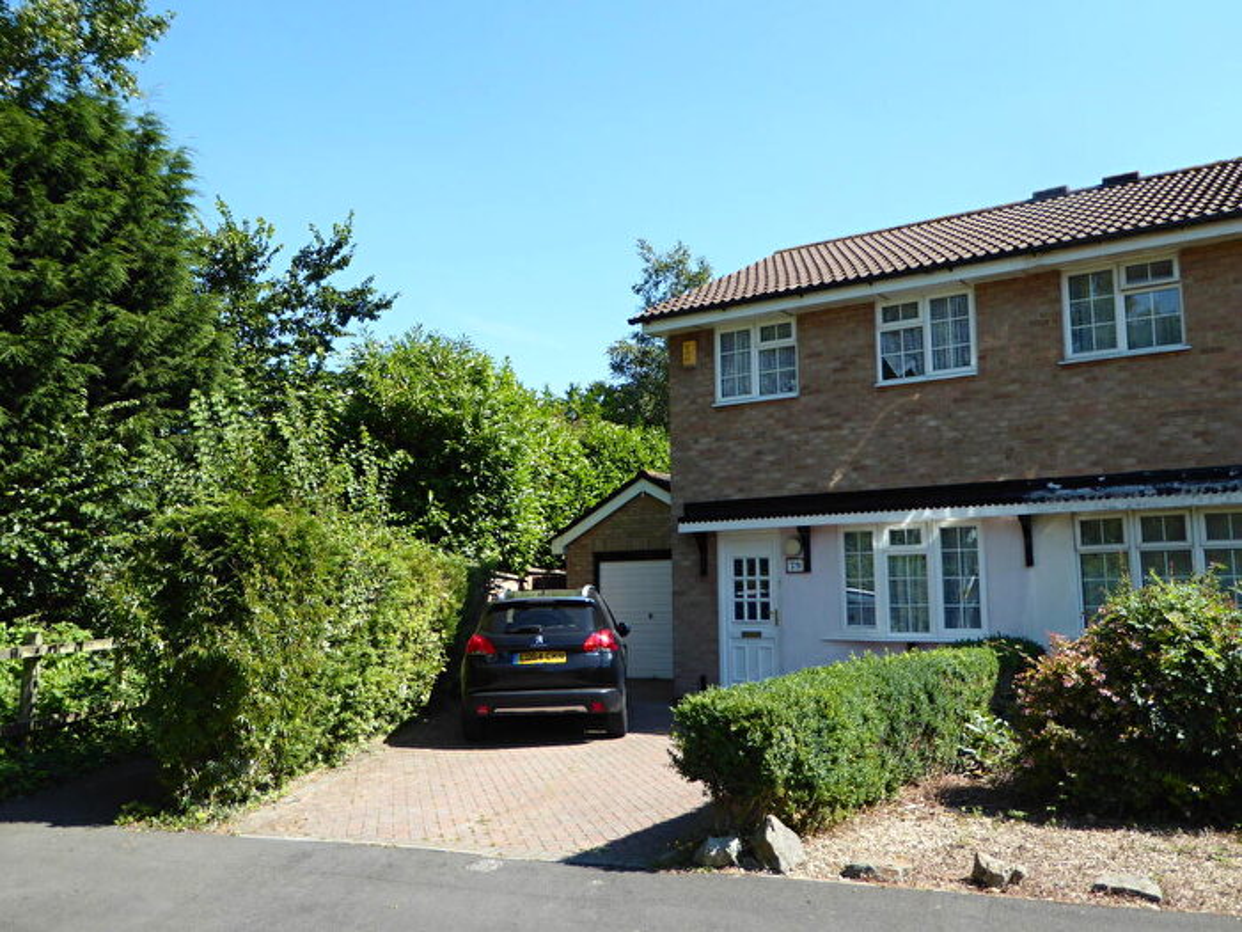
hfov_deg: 56.8
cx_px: 621
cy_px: 466
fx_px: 1148
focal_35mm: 32
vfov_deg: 44.2
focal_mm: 5.4
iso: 100
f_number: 3.5
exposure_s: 1/400
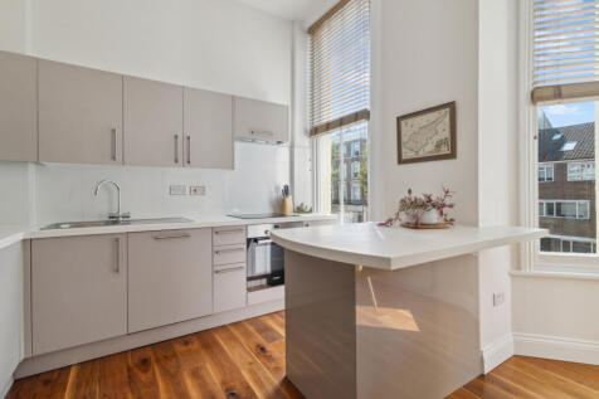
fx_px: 266
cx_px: 300
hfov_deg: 96.8
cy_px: 200
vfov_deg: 73.7
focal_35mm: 16
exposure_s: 1/80
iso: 200
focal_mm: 16
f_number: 11
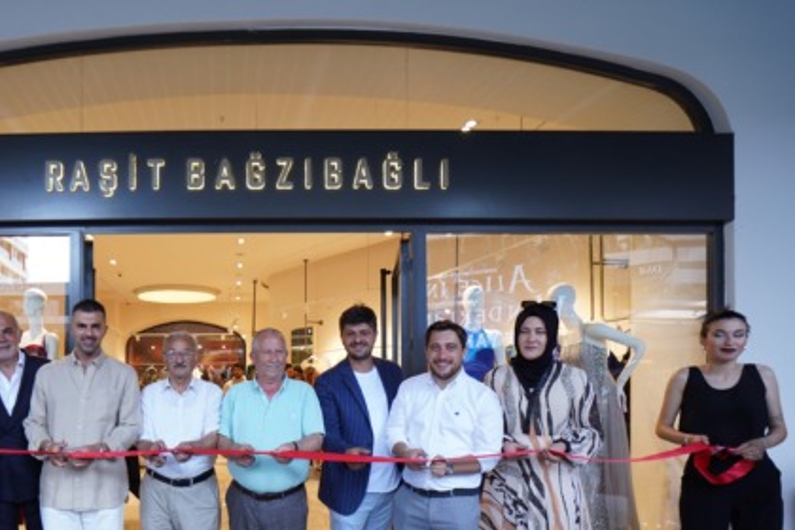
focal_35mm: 24
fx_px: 530
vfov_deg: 51.1
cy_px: 390
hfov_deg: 70.4
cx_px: 233
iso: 800
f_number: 4
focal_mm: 16
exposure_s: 1/250
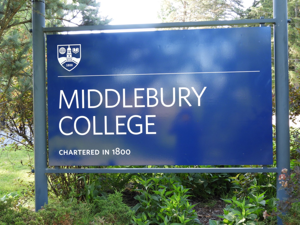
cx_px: 150
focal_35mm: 45
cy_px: 112
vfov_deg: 32.2
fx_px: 390
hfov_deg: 42.1
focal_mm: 8.1
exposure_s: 1/40
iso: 100
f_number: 4
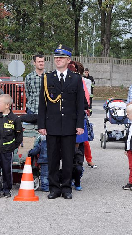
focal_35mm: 124
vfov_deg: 17.3
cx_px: 120
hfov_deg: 9.7
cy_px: 118
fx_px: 772
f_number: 10
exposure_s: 1/400
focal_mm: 52
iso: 500
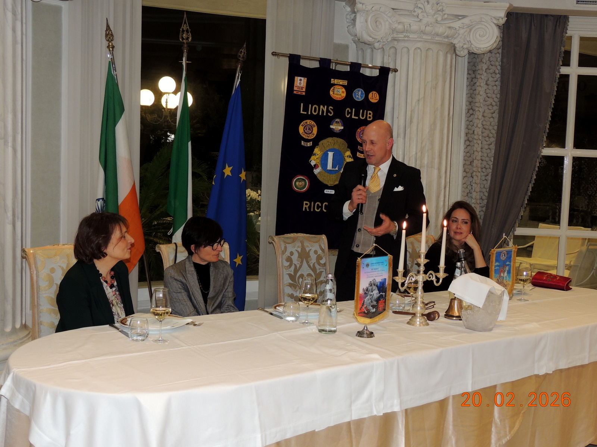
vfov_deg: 33.6
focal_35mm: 43
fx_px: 742
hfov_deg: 43.9
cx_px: 298
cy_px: 224
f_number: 3.4
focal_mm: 7.6
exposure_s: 1/30
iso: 220
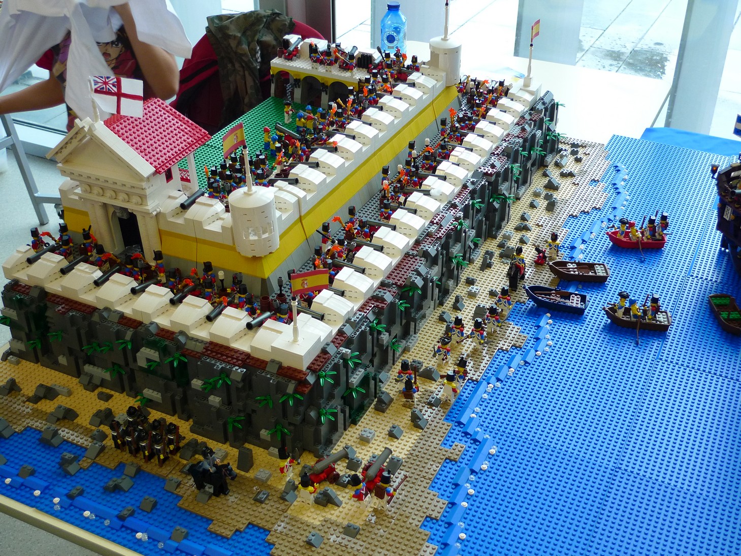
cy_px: 278
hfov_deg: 45.8
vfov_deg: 35.1
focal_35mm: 41
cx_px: 370
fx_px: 878
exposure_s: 1/60
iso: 200
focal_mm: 8.8
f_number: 2.5
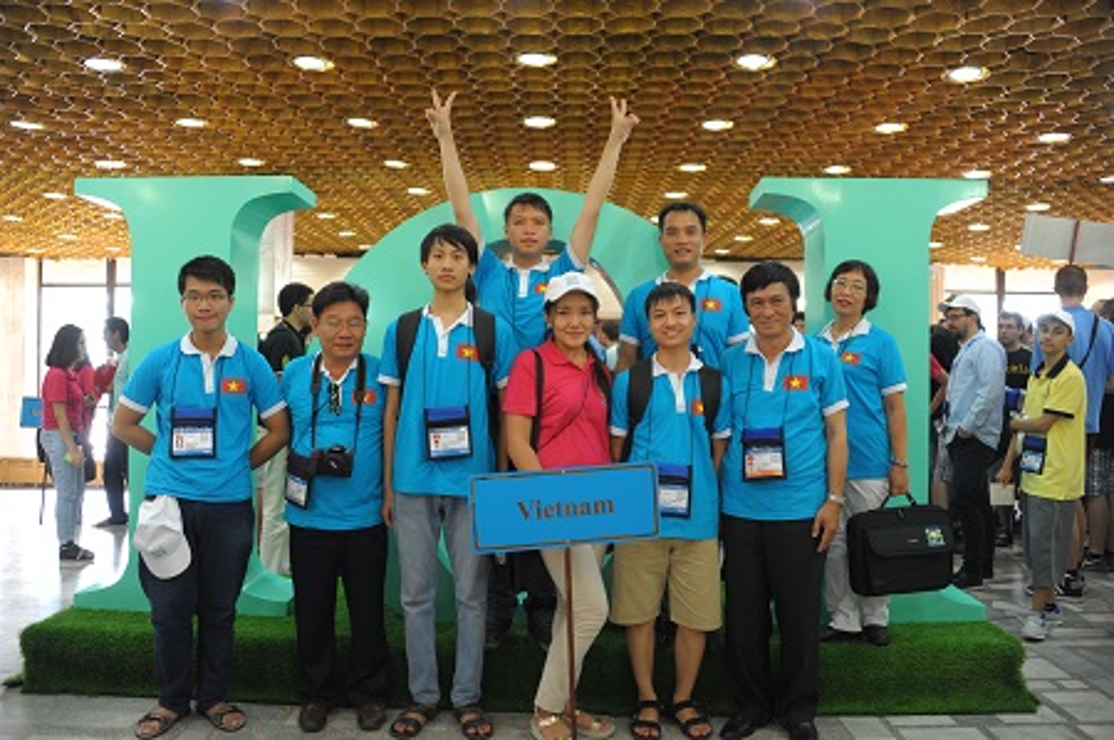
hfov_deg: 65.5
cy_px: 370
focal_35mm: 28
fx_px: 865
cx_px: 557
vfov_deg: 46.3
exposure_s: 1/50
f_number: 3.5
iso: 800
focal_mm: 28
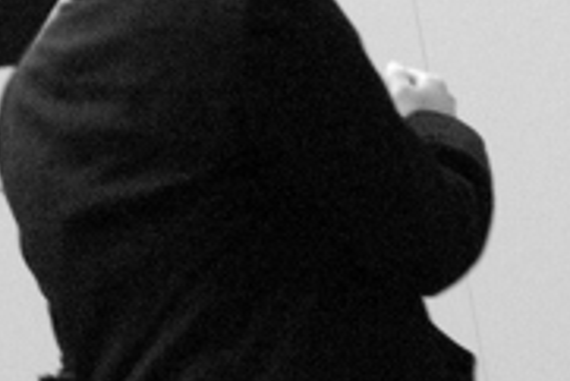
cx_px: 280
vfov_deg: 5.8
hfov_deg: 8.9
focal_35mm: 232
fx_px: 3676
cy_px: 649
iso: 800
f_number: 9
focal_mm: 24.2
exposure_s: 1/500
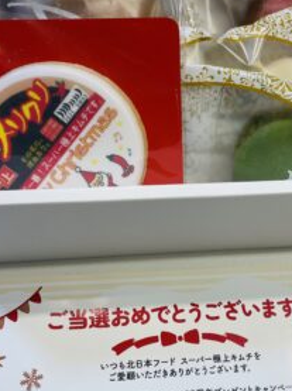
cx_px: 183
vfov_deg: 40.4
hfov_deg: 30.7
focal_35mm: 47
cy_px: 227
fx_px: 530
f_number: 1.6
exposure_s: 1/100
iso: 50
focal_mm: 4.2
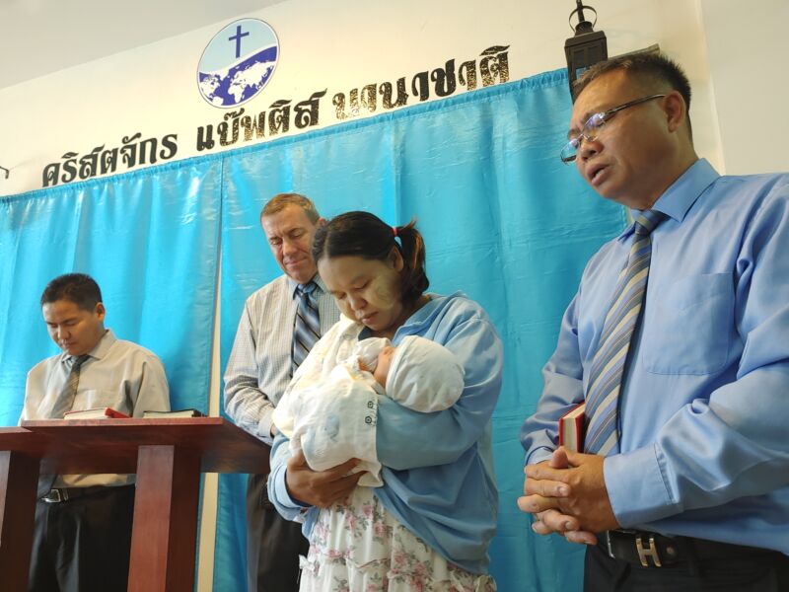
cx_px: 394
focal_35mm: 26
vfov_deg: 53.1
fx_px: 593
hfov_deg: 67.3
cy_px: 296
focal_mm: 4.36
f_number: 1.8
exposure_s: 1/33
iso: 200
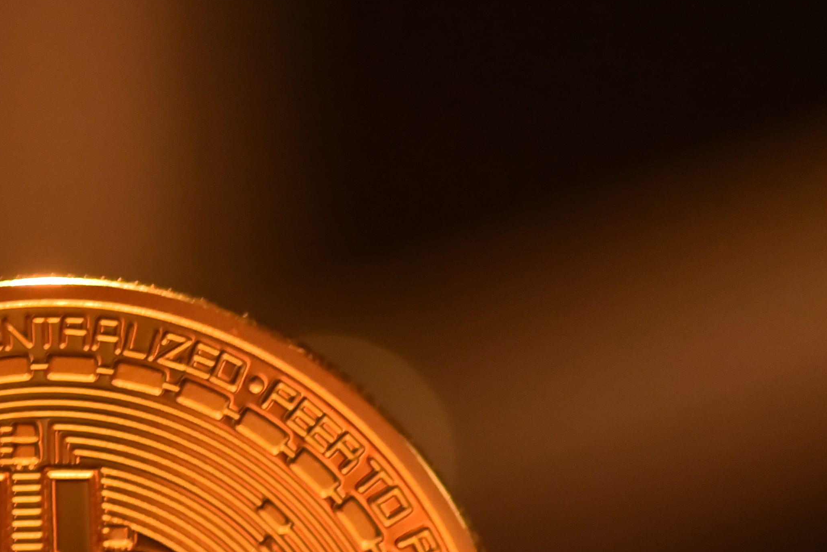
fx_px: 7078
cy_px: 688
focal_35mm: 308
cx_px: 138
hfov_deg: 6.7
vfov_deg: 4.5
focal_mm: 105
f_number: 3.8
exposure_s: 1/160
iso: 3200
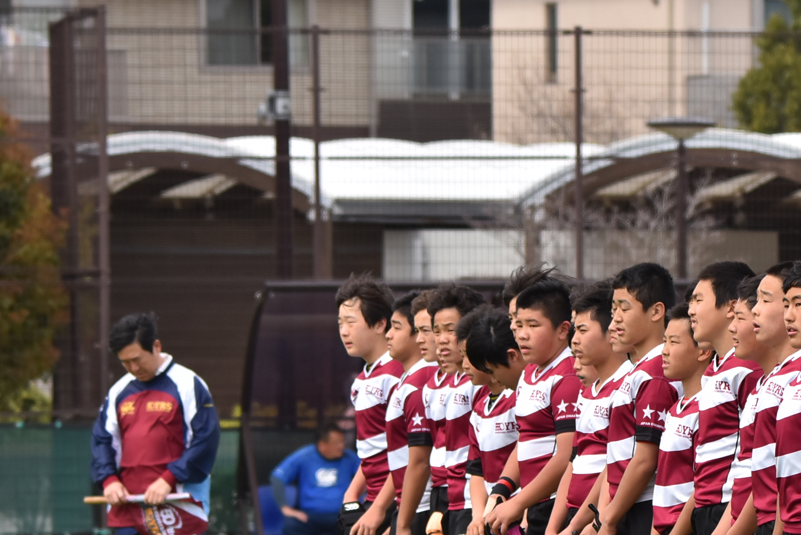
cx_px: 700
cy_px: 443
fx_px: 11825
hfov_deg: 3.9
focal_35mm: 531
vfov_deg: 2.6
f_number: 5.6
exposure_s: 1/1250
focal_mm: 180
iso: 320
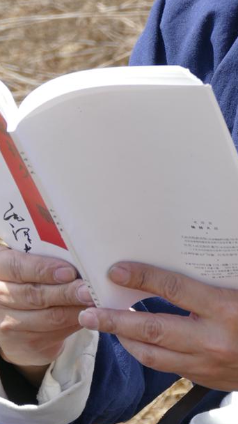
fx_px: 6473
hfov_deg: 2.1
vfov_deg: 3.7
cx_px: 254
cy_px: 158
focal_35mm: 577
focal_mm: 76.94
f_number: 4
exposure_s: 1/640
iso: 125
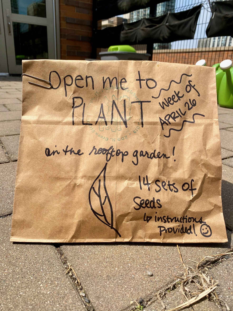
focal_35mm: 26
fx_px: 233
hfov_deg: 53.1
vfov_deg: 67.3
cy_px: 156
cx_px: 116
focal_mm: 4.25
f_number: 1.8
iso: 32
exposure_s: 1/3984
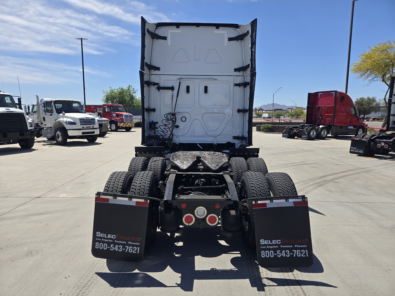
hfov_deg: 73.9
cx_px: 198
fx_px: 262
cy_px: 148
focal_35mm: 23
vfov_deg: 58.9
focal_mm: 5.4
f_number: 1.8
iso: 25
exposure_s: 1/2105
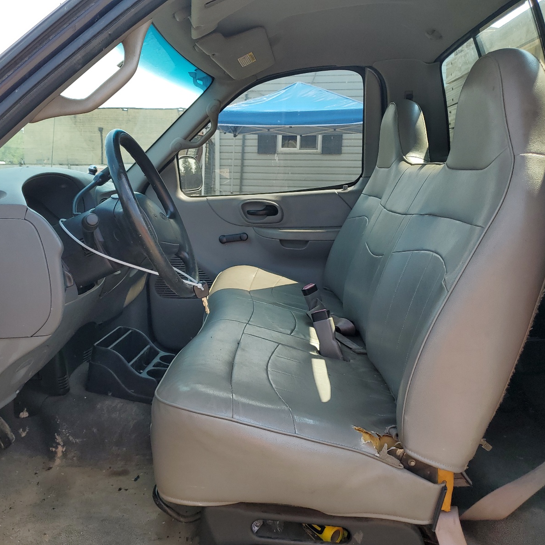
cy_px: 275
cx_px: 231
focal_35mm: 31
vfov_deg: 52.5
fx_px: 552
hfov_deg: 52.3
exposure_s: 1/833
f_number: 1.5
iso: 50
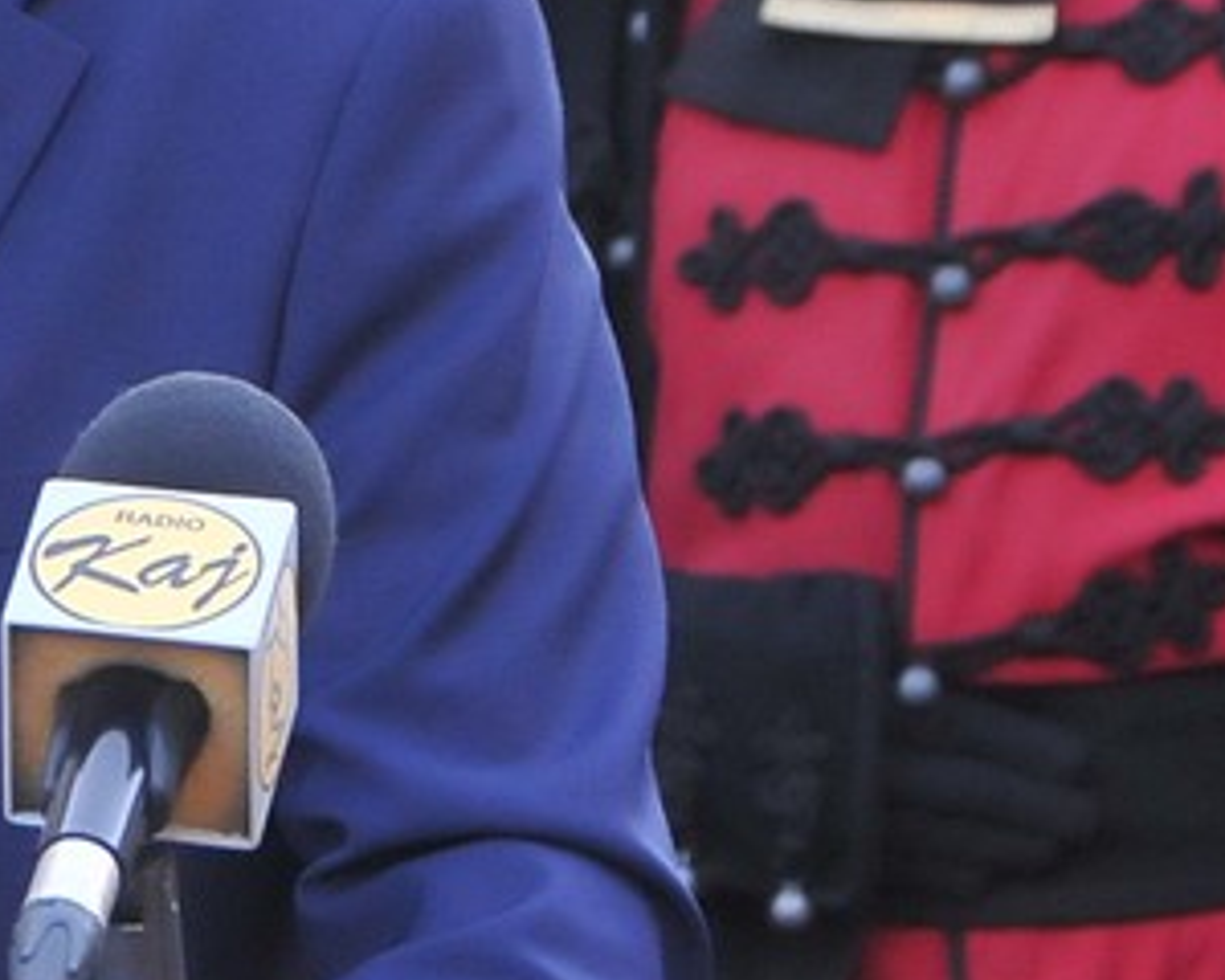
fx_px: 13037
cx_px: -445
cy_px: 192
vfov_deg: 4.3
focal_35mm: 360
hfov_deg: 5.3
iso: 1600
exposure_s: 1/200
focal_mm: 75
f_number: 7.1
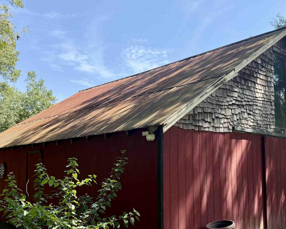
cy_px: 146
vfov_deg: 37.1
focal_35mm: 40
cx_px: 161
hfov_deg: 45.7
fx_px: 339
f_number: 1.78
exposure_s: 1/1585
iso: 100
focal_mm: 6.76
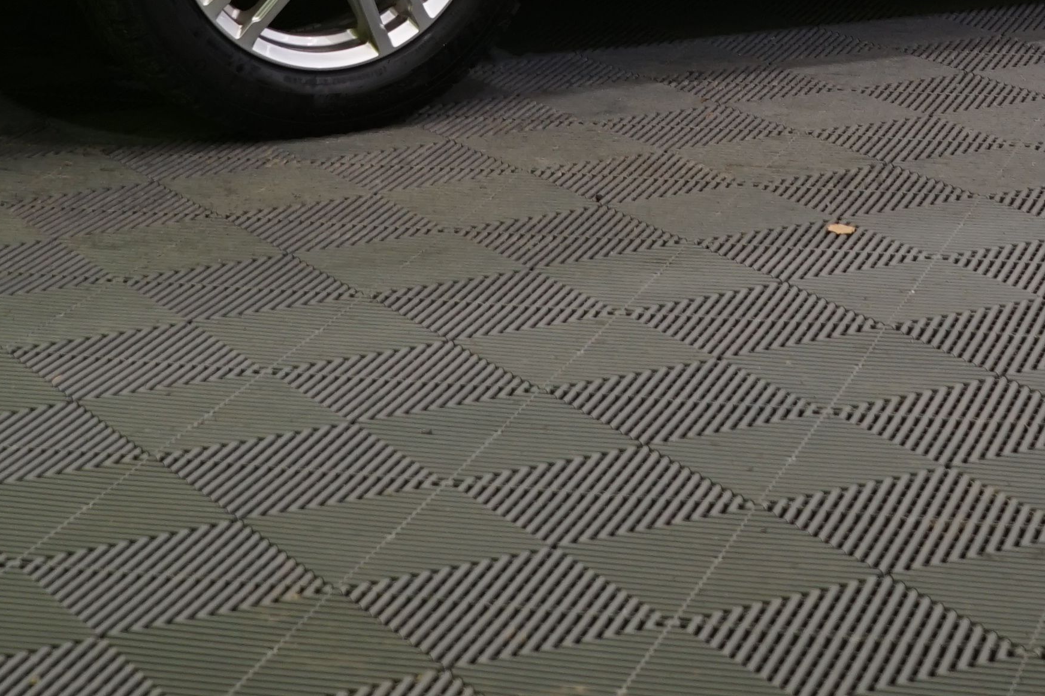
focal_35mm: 117
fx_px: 3395
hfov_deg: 17.5
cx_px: 689
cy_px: -444
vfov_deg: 11.1
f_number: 5.6
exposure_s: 1/30
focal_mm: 34
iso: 500
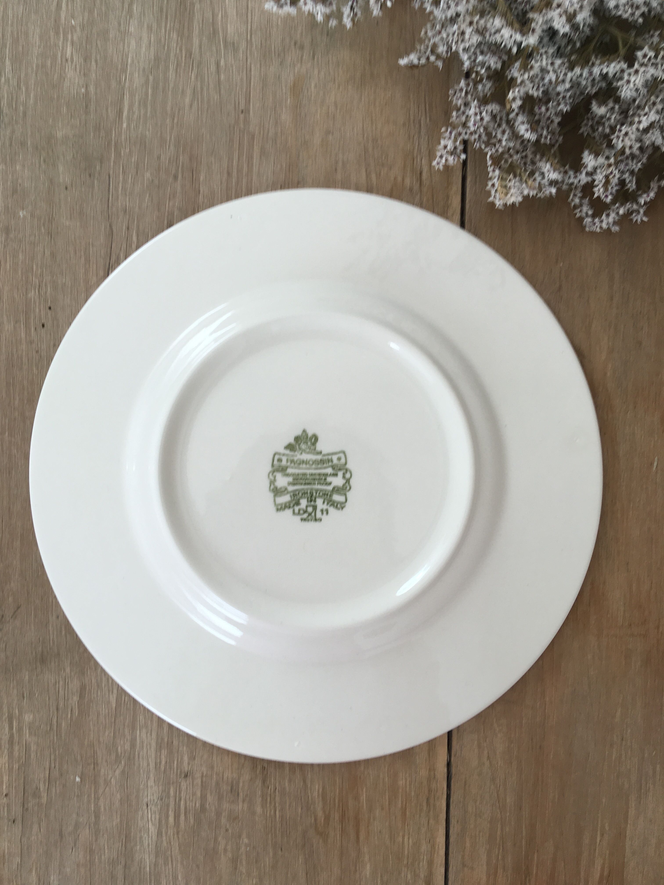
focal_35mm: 29
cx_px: 332
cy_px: 442
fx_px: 742
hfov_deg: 48.2
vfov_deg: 61.7
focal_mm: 4.15
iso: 25
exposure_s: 1/50
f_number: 2.2
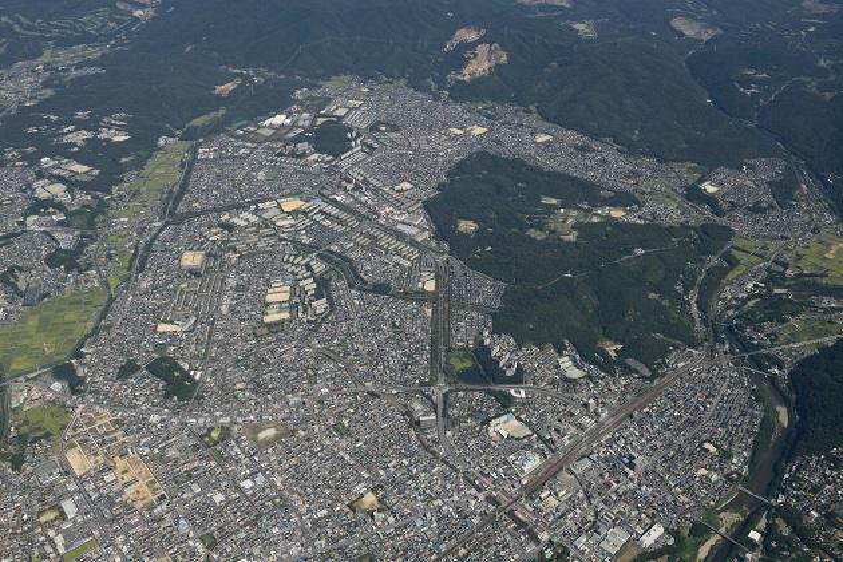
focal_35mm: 35
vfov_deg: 37.9
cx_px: 422
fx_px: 820
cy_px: 281
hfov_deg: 54.4
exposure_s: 1/1000
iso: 200
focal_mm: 35
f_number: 7.1
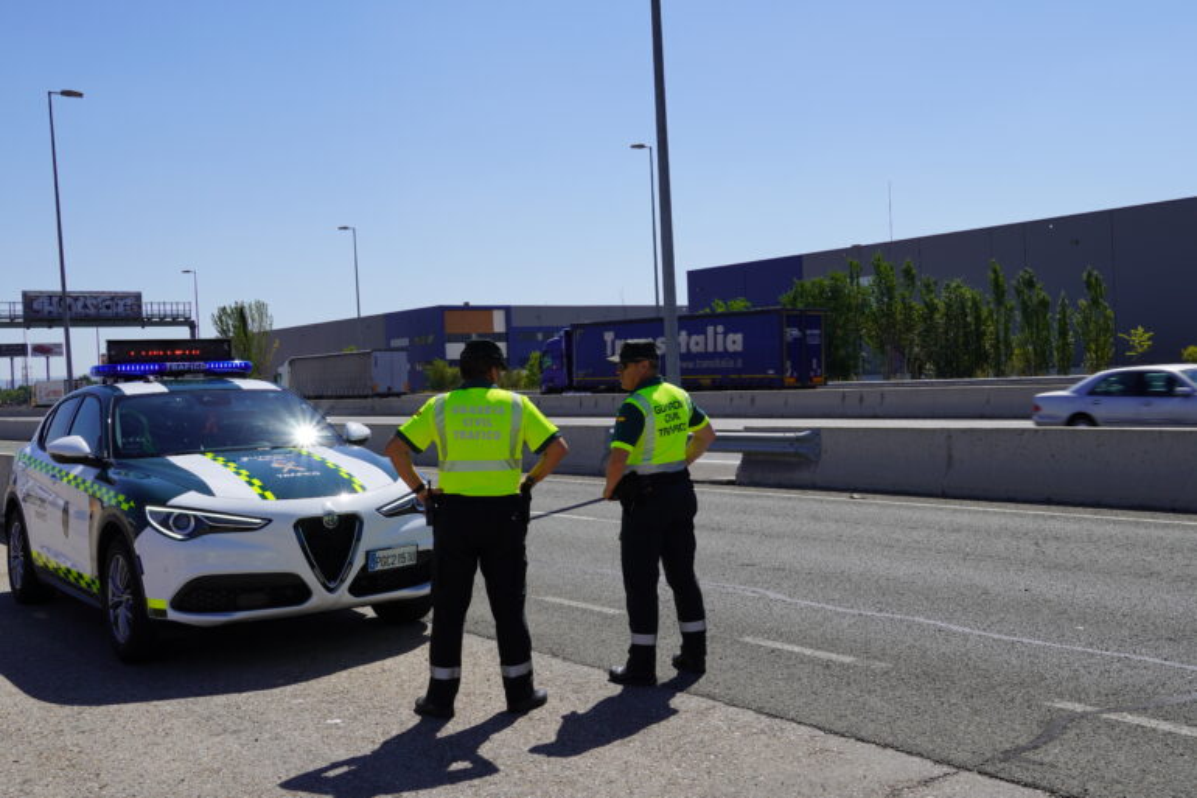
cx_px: 598
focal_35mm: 39
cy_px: 399
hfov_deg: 49.6
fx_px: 1296
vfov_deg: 34.2
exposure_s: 1/250
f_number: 10
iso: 100
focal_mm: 26
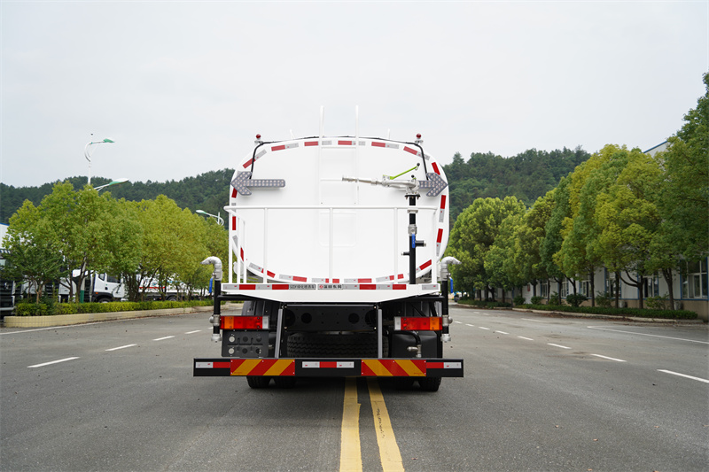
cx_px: 354
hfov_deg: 49.6
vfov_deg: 34.2
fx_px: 768
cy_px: 236
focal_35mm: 39
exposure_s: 1/1000
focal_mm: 39
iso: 100
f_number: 3.2
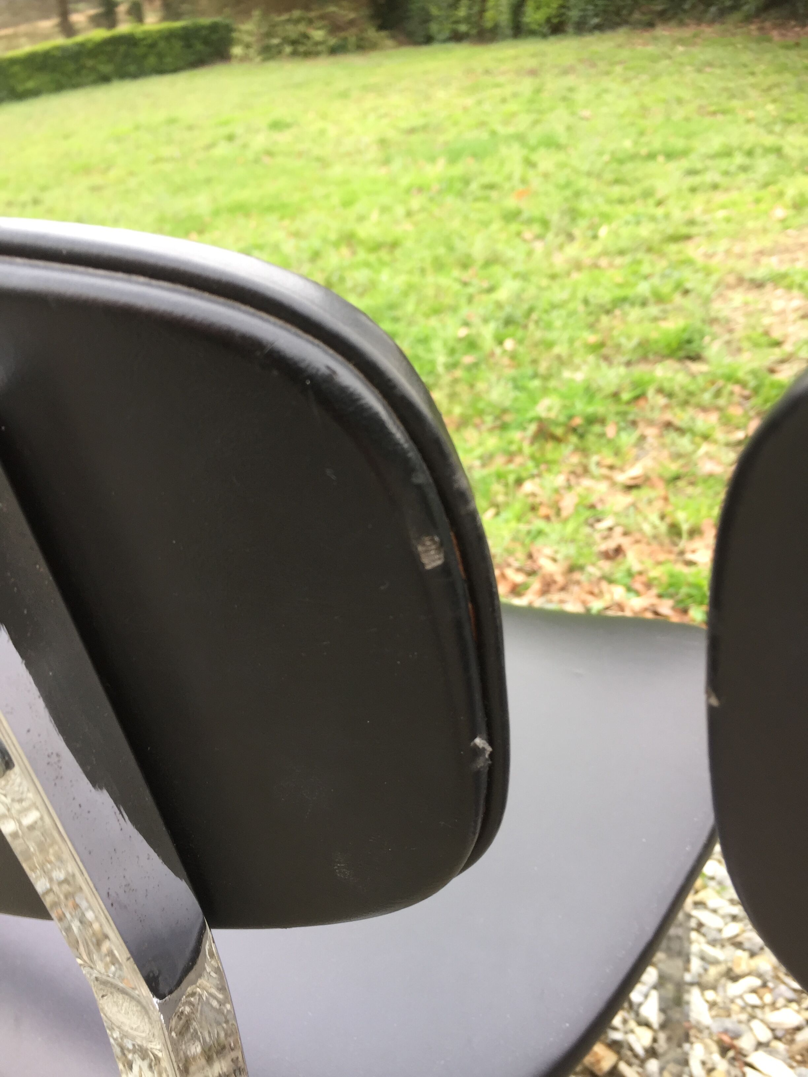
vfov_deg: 61.7
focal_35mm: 29
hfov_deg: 48.2
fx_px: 903
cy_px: 538
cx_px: 404
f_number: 2.2
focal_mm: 4.15
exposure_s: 1/50
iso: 40
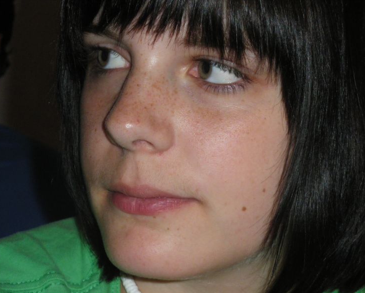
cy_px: 149
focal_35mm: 128
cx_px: 177
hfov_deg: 15.0
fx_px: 1383
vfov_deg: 12.1
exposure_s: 1/125
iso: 400
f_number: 5.2
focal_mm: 21.3
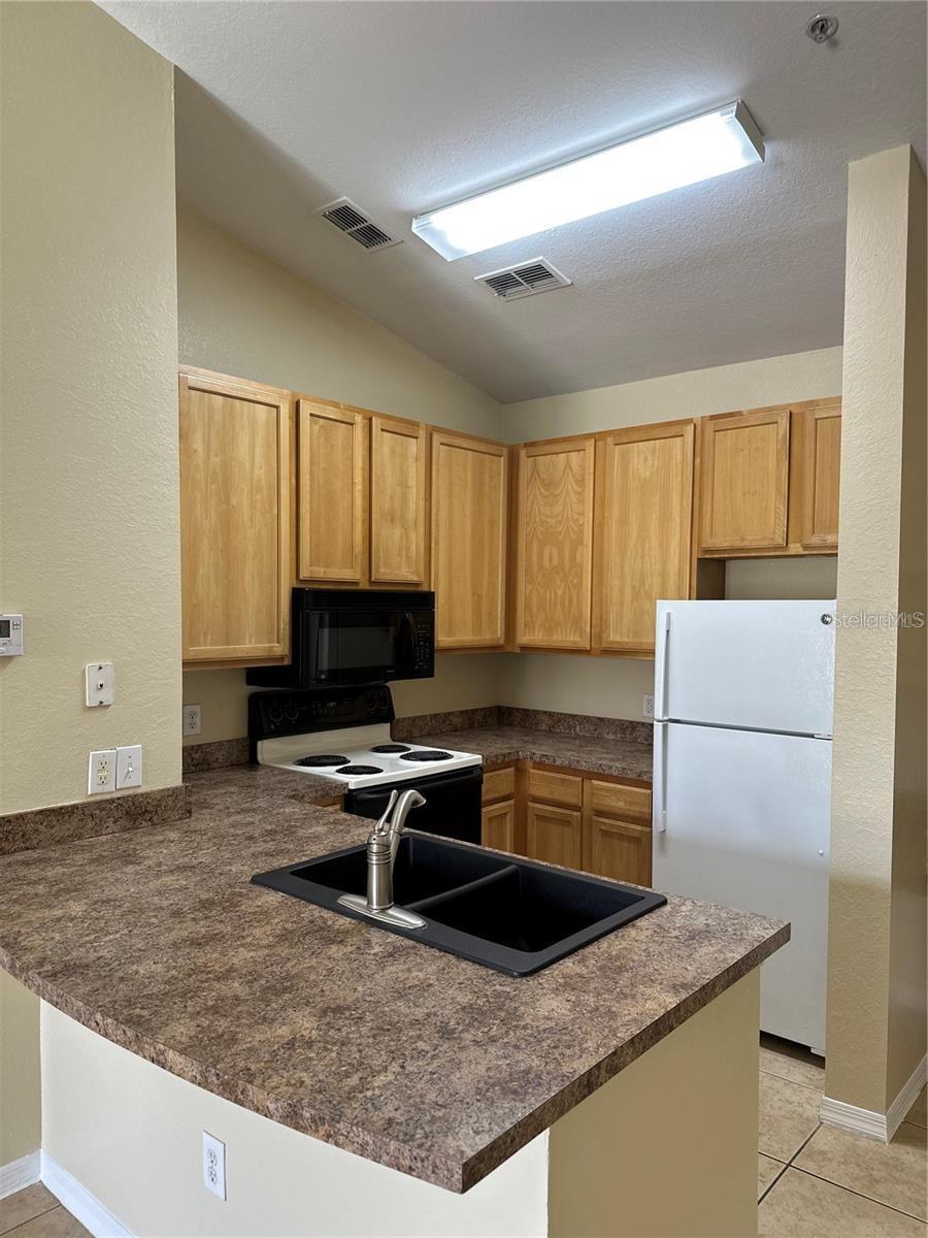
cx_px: 464
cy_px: 619
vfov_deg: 71.6
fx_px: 858
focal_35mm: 24
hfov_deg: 56.8
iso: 125
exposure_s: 1/60
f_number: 1.78
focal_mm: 6.86
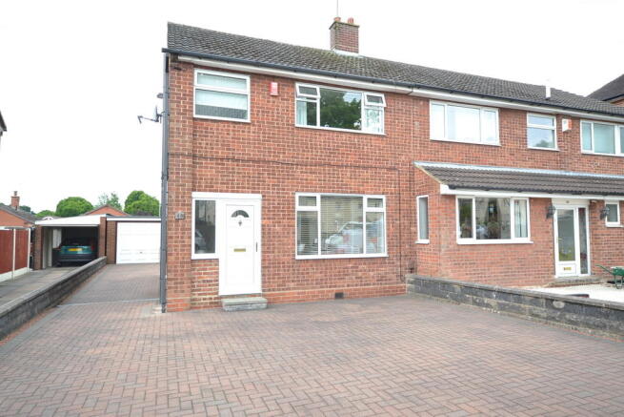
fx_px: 390
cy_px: 208
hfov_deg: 77.3
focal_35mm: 22
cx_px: 312
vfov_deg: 56.2
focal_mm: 15
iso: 100
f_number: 8
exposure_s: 1/40
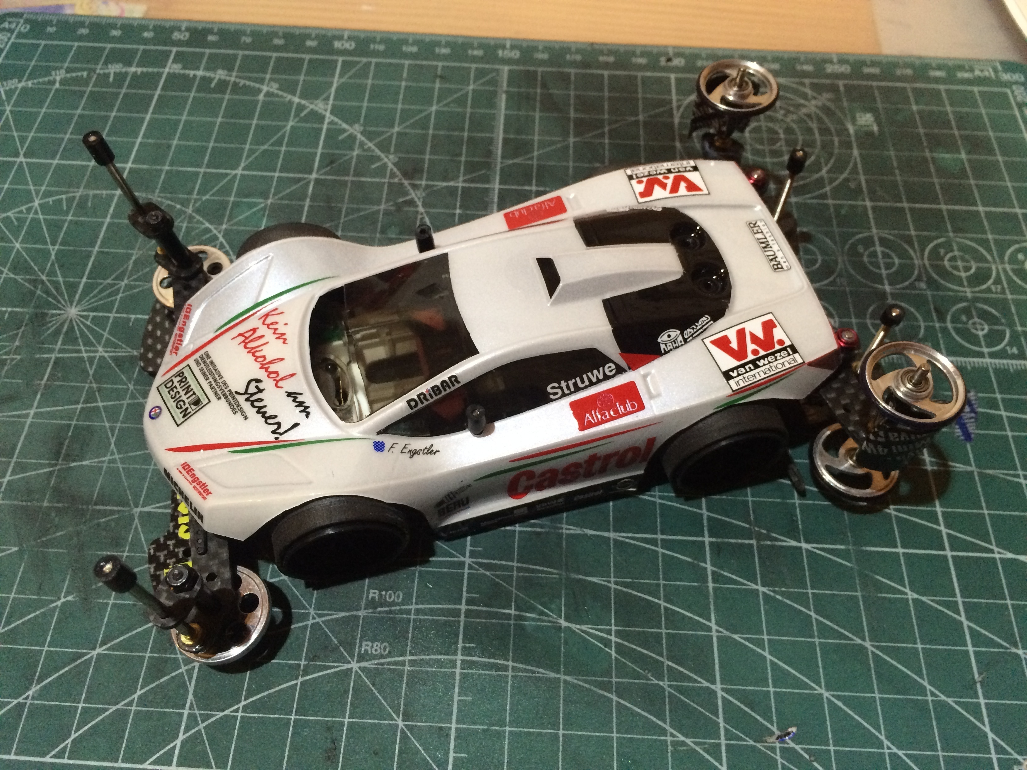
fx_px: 860
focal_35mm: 29
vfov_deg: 48.2
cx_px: 514
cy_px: 385
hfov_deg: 61.7
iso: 200
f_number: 2.2
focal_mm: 4.15
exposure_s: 1/30
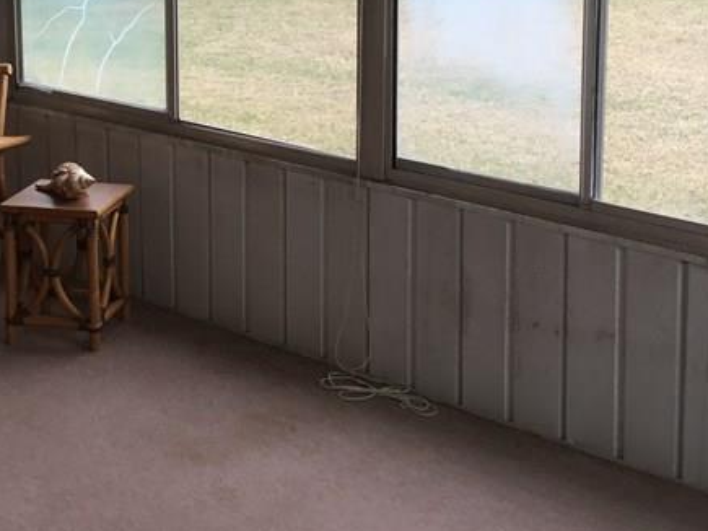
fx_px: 1493
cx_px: 272
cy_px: 31
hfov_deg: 26.6
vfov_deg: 19.7
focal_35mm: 73
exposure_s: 1/150
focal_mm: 3.3
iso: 25
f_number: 2.4
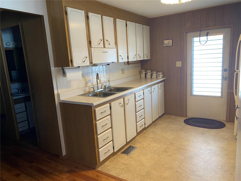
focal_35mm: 26
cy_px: 90
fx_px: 181
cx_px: 120
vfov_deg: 53.1
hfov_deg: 67.3
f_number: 1.8
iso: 160
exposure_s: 1/60
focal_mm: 4.25
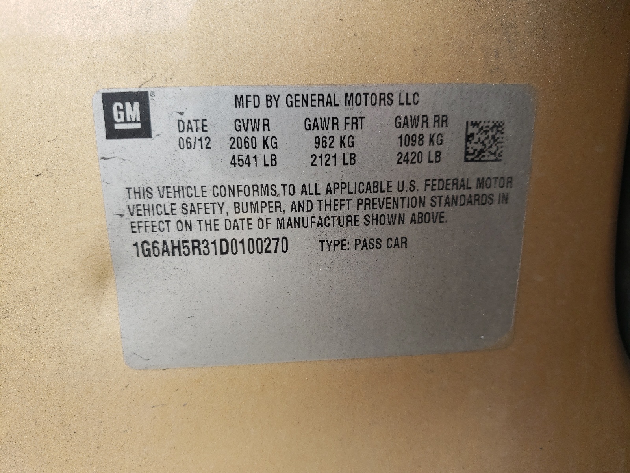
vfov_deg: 53.1
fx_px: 473
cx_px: 315
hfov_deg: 67.3
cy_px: 236
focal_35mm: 26
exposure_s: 1/278
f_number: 1.5
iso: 50
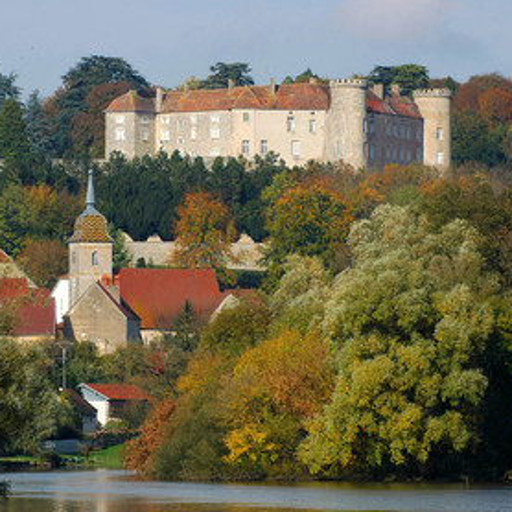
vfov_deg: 5.7
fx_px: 5171
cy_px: 256
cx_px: 183
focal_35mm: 309
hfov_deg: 5.7
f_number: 8
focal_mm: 160
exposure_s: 1/640
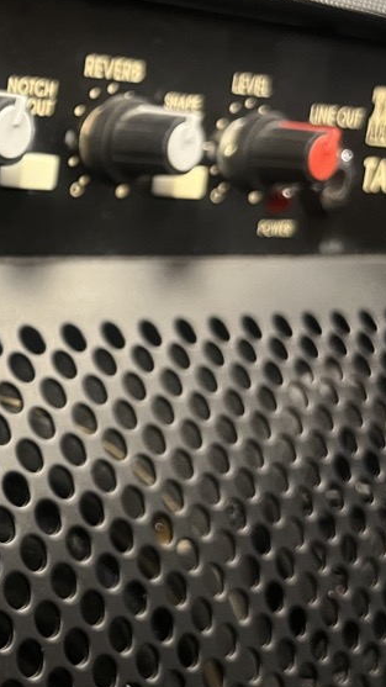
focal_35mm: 61
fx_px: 1111
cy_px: 321
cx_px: -250
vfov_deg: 34.4
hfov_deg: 17.1
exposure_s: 1/60
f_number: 1.6
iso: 200
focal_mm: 5.1
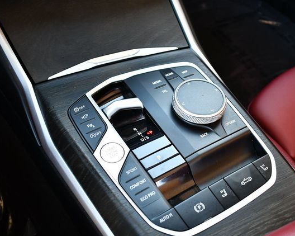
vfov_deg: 36.5
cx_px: 167
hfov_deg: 44.7
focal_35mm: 41
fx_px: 358
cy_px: 119
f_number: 3.5
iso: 1100
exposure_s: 1/125
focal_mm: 18
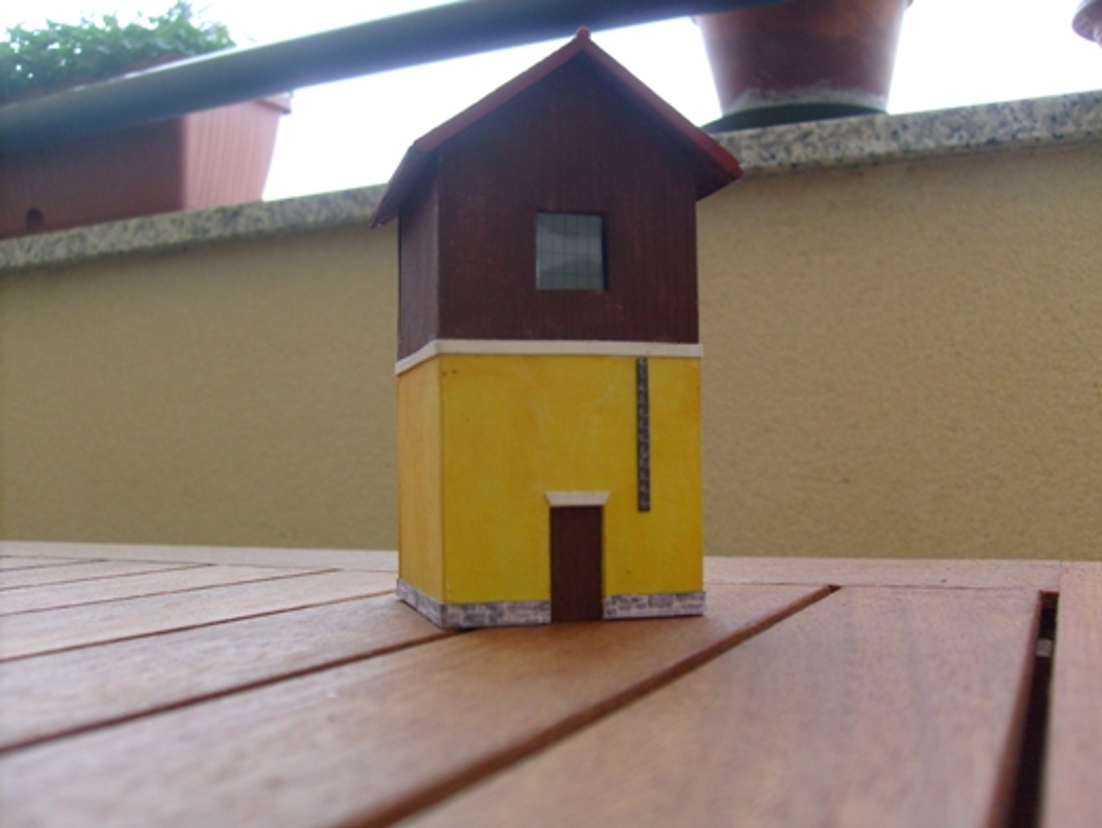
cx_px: 551
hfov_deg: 52.6
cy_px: 414
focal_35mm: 35
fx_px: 1115
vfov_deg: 40.7
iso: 80
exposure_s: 1/125
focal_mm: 5.8
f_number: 2.8
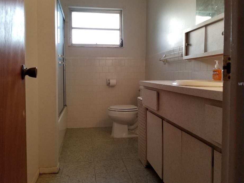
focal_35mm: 29
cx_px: 119
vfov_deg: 48.2
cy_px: 84
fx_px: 204
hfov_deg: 61.6
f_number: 1.7
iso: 200
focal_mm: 4.25
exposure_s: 1/60
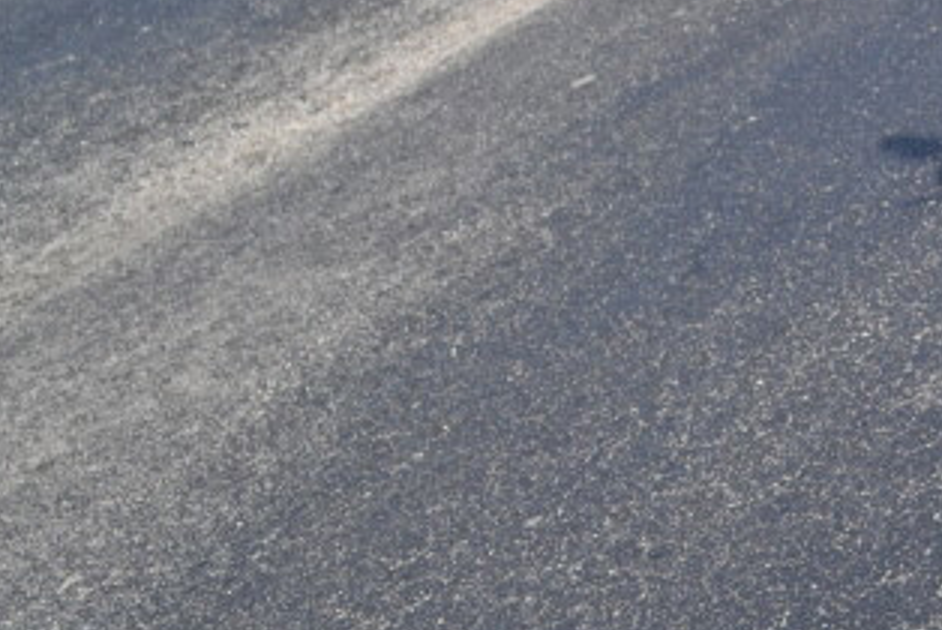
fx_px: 3300
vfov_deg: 10.8
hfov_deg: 14.4
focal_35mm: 126
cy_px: 24
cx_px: 1671
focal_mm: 22
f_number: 7.1
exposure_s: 1/200
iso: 100
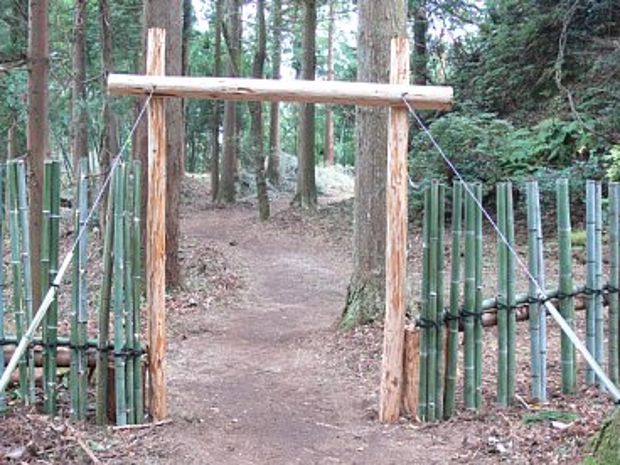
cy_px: 214
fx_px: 681
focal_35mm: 38
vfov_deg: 37.7
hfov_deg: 49.0
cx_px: 293
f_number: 2.8
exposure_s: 1/30
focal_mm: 7.4
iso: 100
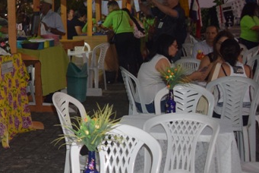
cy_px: 34
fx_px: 583
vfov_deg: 16.8
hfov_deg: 21.5
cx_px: -115
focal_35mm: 81
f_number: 4.5
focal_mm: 18
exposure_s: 1/80
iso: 800
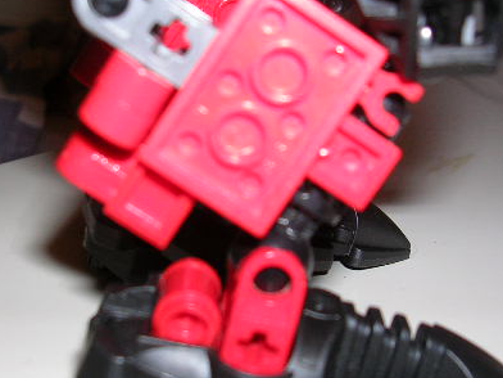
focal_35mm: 62
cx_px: 262
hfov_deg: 31.2
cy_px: 156
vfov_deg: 23.6
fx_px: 901
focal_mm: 5.8
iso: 50
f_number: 2.8
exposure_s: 1/60.1
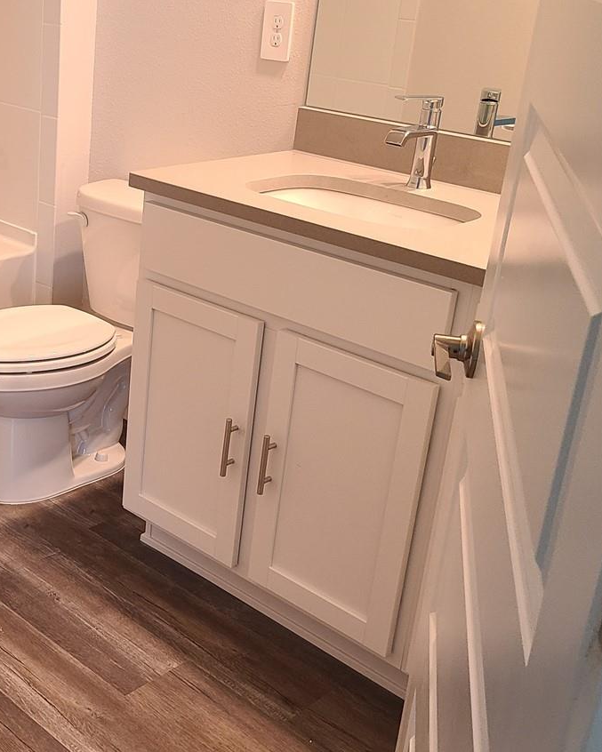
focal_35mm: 48
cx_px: 117
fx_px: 1069
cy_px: 376
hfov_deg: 30.7
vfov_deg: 38.8
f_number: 1.8
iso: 200
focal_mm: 5.4
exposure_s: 1/60
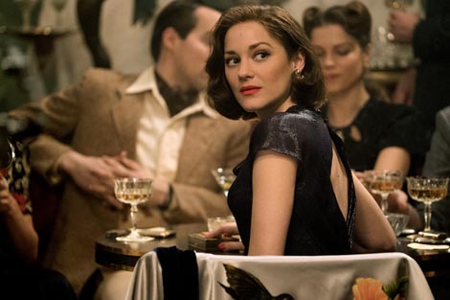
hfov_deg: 10.3
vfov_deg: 6.9
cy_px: 150
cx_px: 225
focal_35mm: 200
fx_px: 2499
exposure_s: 1/160
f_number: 4
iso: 6400
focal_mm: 200
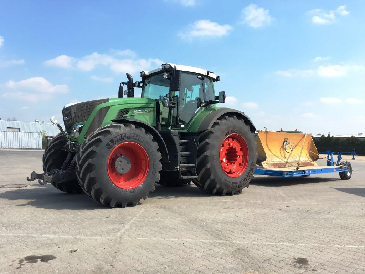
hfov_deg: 61.7
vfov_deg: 48.2
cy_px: 137
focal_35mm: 29
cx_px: 182
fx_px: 306
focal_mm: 4.15
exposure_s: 1/712
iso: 25
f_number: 2.2
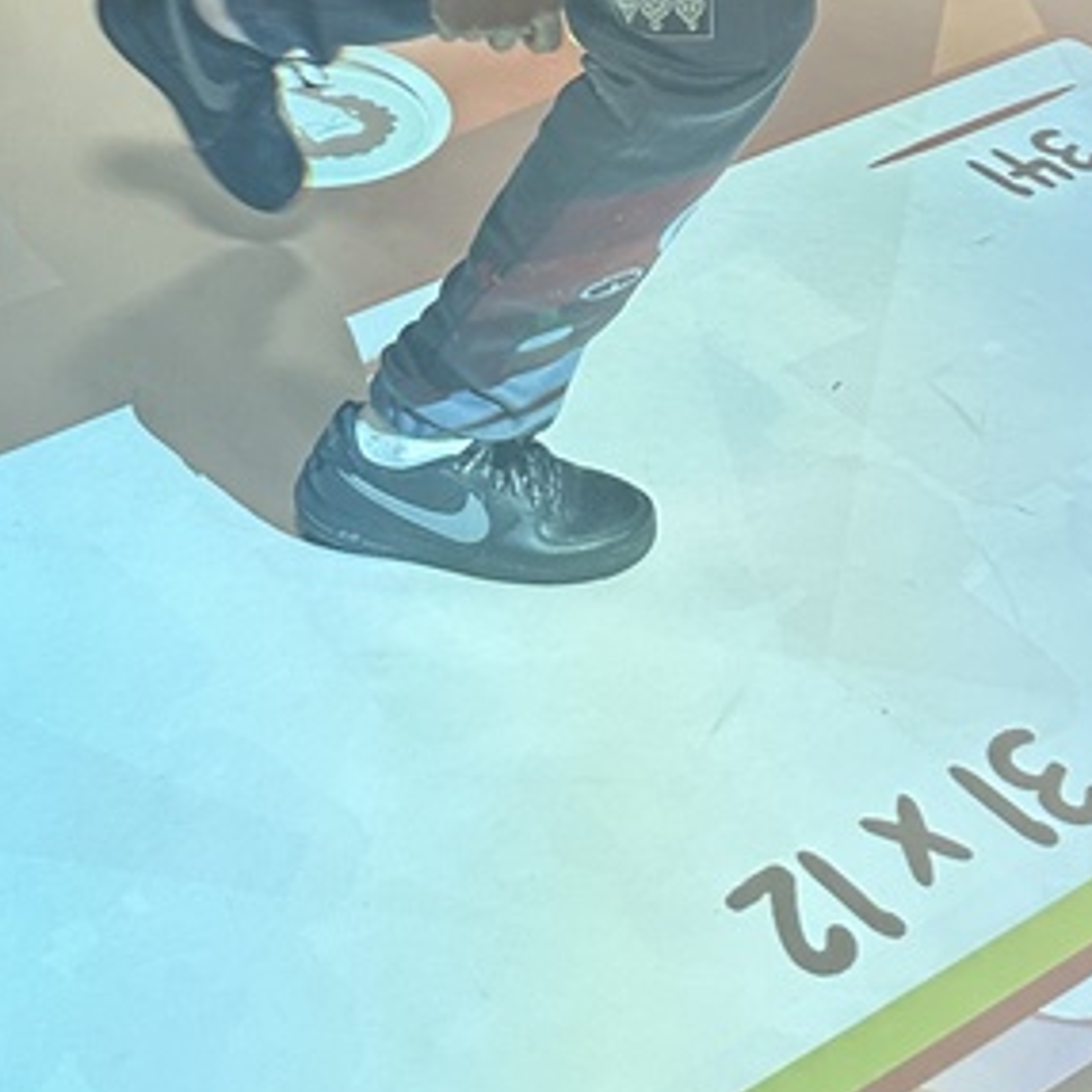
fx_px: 2712
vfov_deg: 21.7
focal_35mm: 76
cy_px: -76
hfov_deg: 22.3
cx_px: 164
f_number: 1.78
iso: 200
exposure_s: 1/120
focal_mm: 6.86
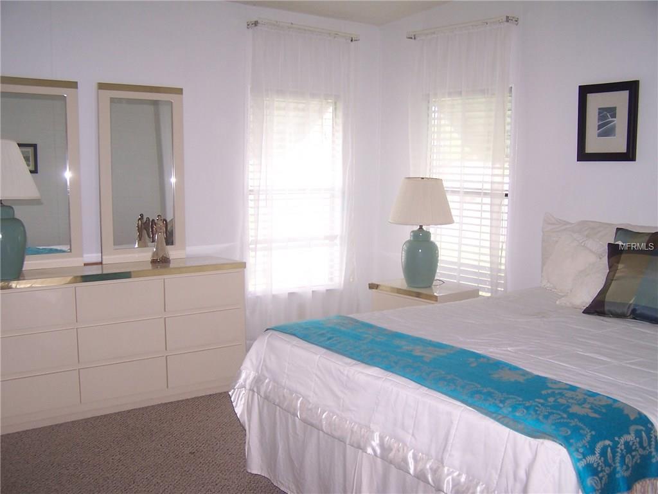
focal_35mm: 38
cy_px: 247
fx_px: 722
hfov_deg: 49.0
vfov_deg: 37.7
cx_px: 329
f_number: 2.8
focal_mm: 6.3
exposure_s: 1/60
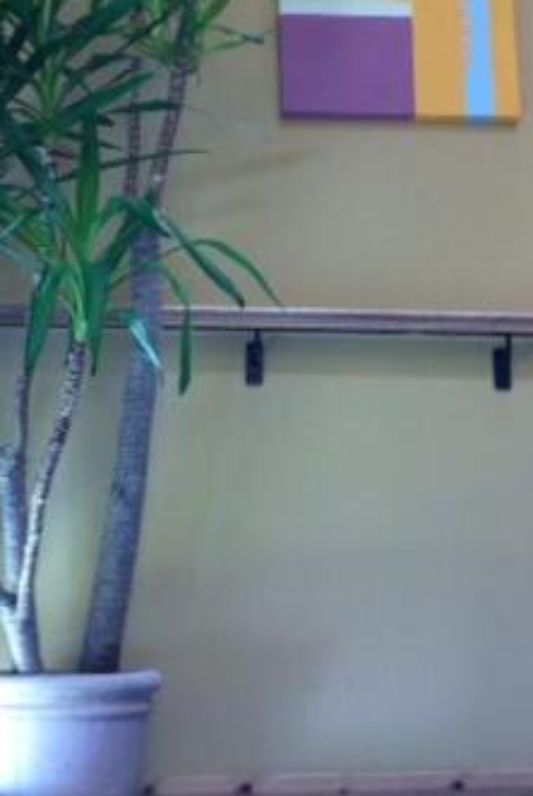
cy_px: 287
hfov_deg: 21.3
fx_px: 1418
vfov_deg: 31.2
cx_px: 313
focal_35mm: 64
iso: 100
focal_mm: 3.85
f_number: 2.8
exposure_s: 1/17
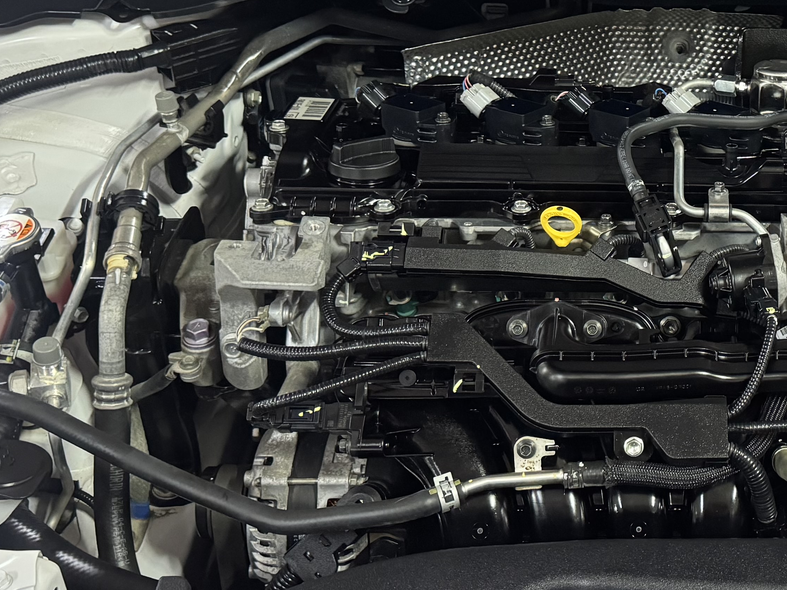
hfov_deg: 30.3
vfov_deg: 23.9
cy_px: 198
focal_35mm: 61
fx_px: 1387
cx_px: 711
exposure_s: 1/33
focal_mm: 6.76
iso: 800
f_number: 1.78
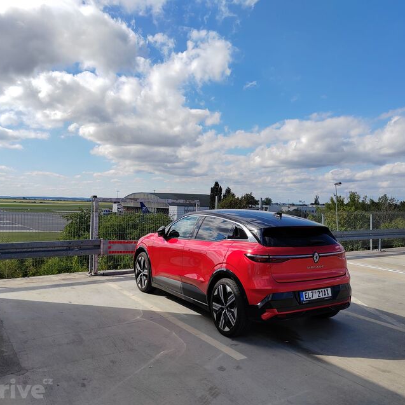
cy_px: 203
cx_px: 242
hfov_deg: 50.8
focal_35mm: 32
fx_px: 424
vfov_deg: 51.1
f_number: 1.9
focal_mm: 5.52
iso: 101
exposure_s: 1/2932
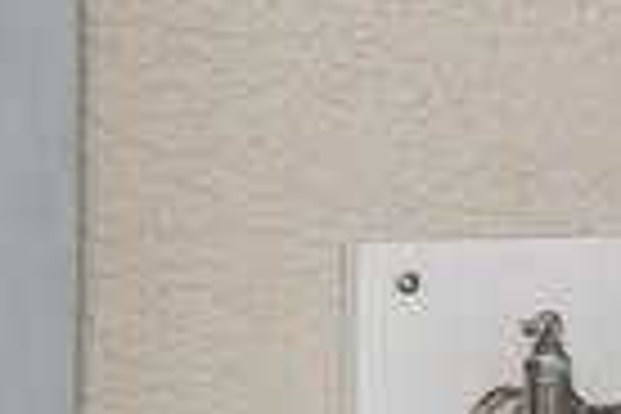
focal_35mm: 98
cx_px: 1874
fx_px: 1690
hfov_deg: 11.4
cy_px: 189
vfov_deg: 14.0
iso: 200
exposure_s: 1/200
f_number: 8
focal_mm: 15
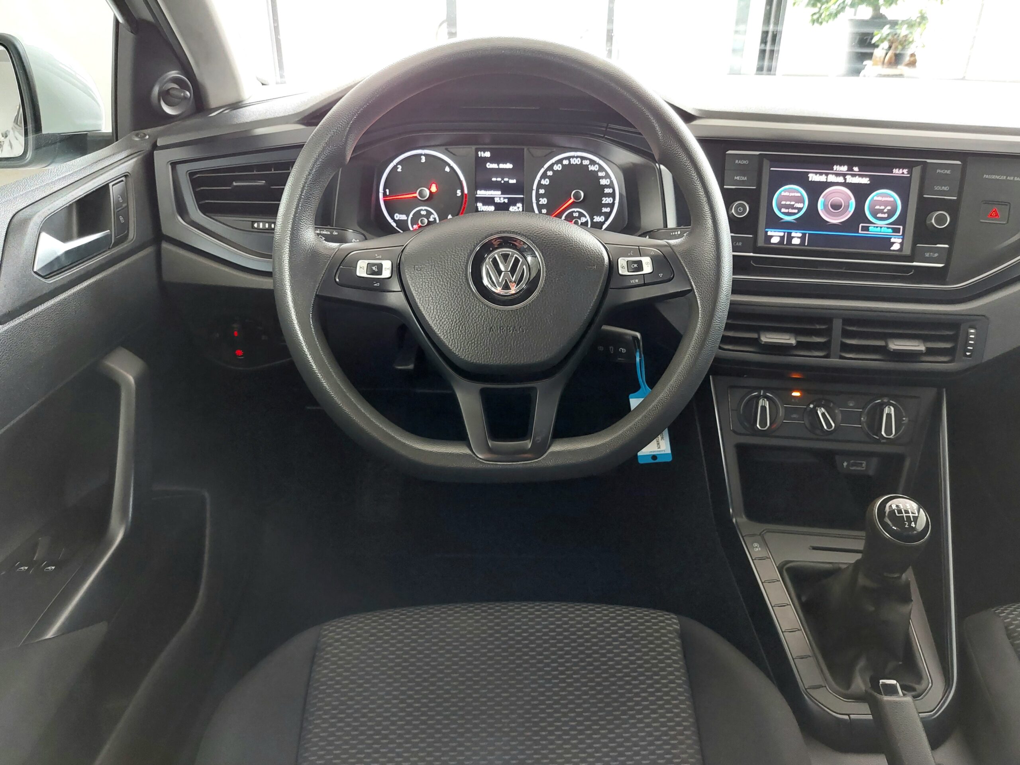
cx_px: 510
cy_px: 382
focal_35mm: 25
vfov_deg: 54.9
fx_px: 737
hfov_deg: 69.4
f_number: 1.8
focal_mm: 5.23
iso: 400
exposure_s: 1/24
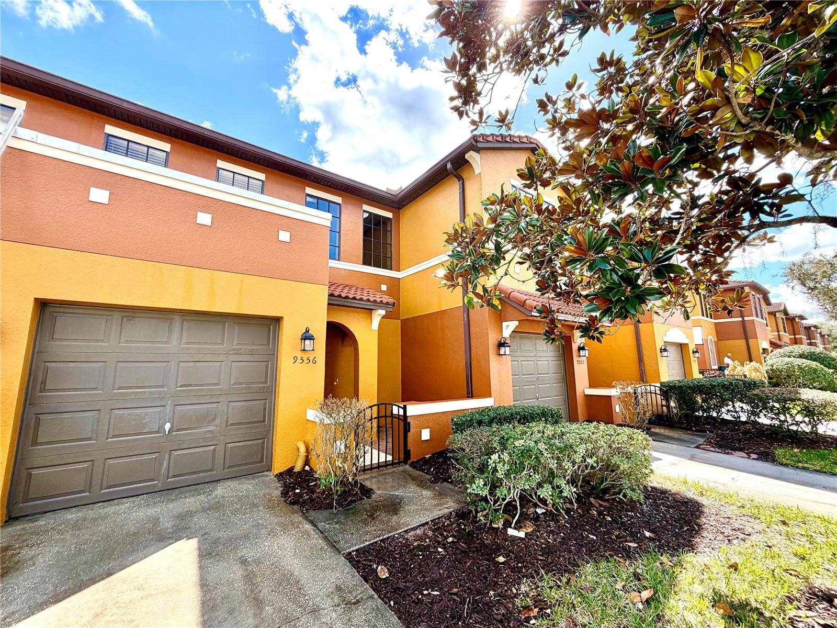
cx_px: 418
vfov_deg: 85.7
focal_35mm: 14
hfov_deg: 102.1
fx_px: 339
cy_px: 314
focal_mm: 2.22
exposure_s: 1/502
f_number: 2.2
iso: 50
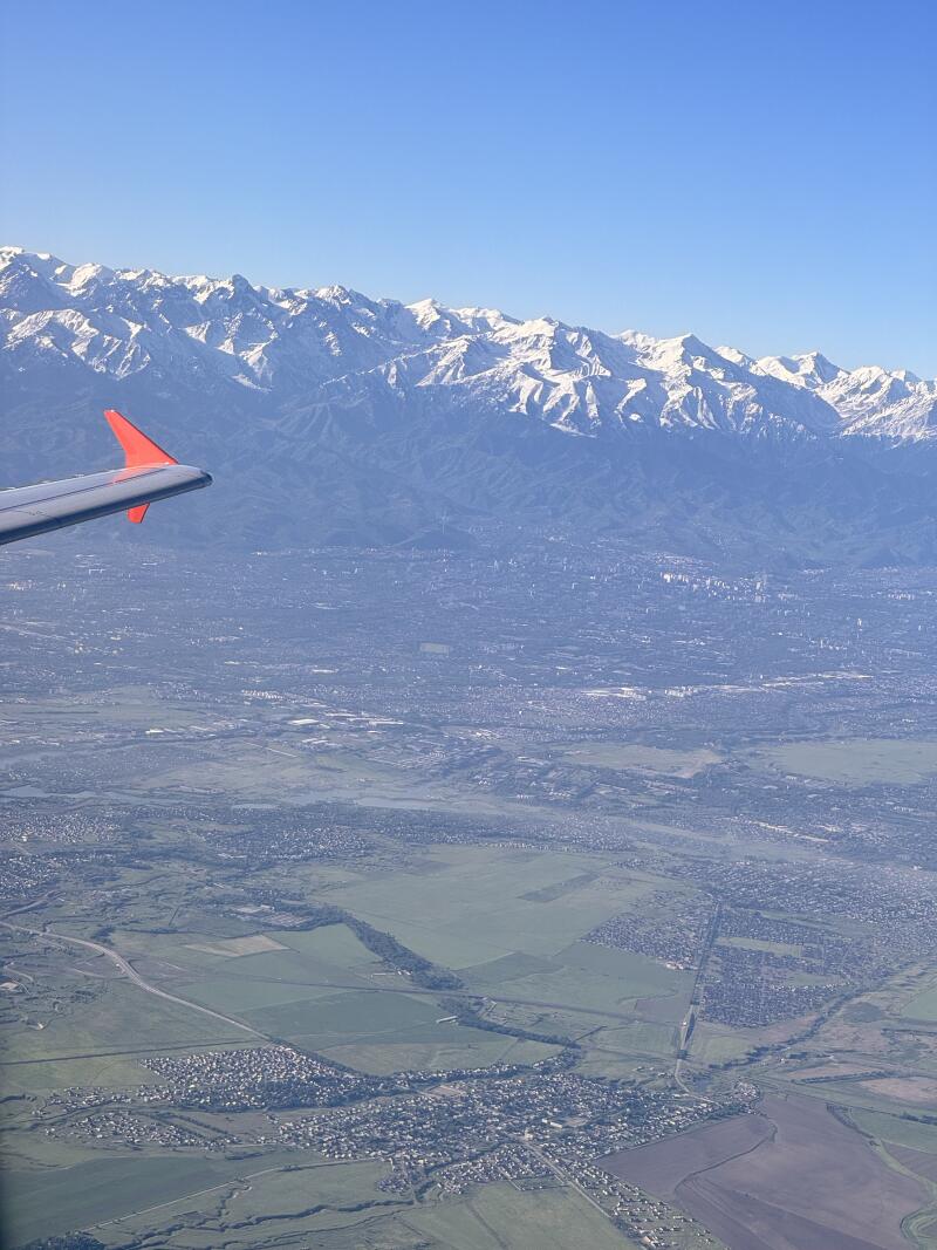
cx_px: 468
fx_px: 2780
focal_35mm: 77
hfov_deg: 19.1
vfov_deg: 25.3
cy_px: 625
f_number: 2.8
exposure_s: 1/637
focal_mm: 9
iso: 25
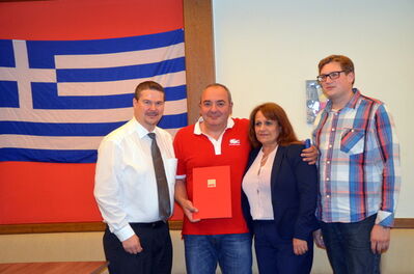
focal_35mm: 57
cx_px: 207
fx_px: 654
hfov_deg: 35.1
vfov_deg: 23.7
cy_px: 137
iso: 1600
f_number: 4.5
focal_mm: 38
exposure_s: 1/60
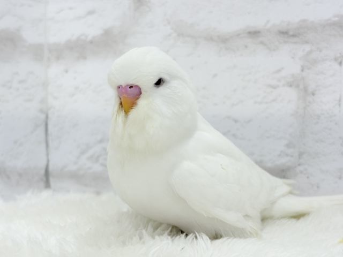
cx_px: 172
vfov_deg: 28.0
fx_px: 515
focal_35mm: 52
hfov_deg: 36.8
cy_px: 128
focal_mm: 5.96
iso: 25
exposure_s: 1/50
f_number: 1.6
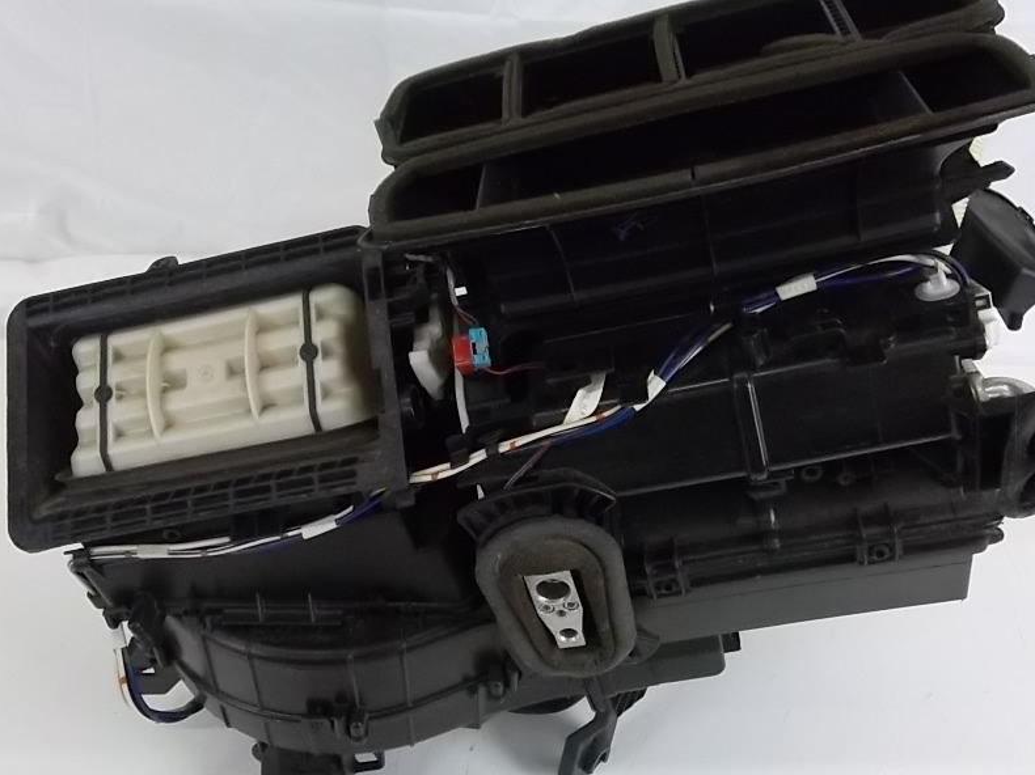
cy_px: 388
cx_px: 542
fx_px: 1046
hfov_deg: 52.6
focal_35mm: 35
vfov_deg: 40.7
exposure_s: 1/26
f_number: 3.5
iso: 400
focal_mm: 4.9
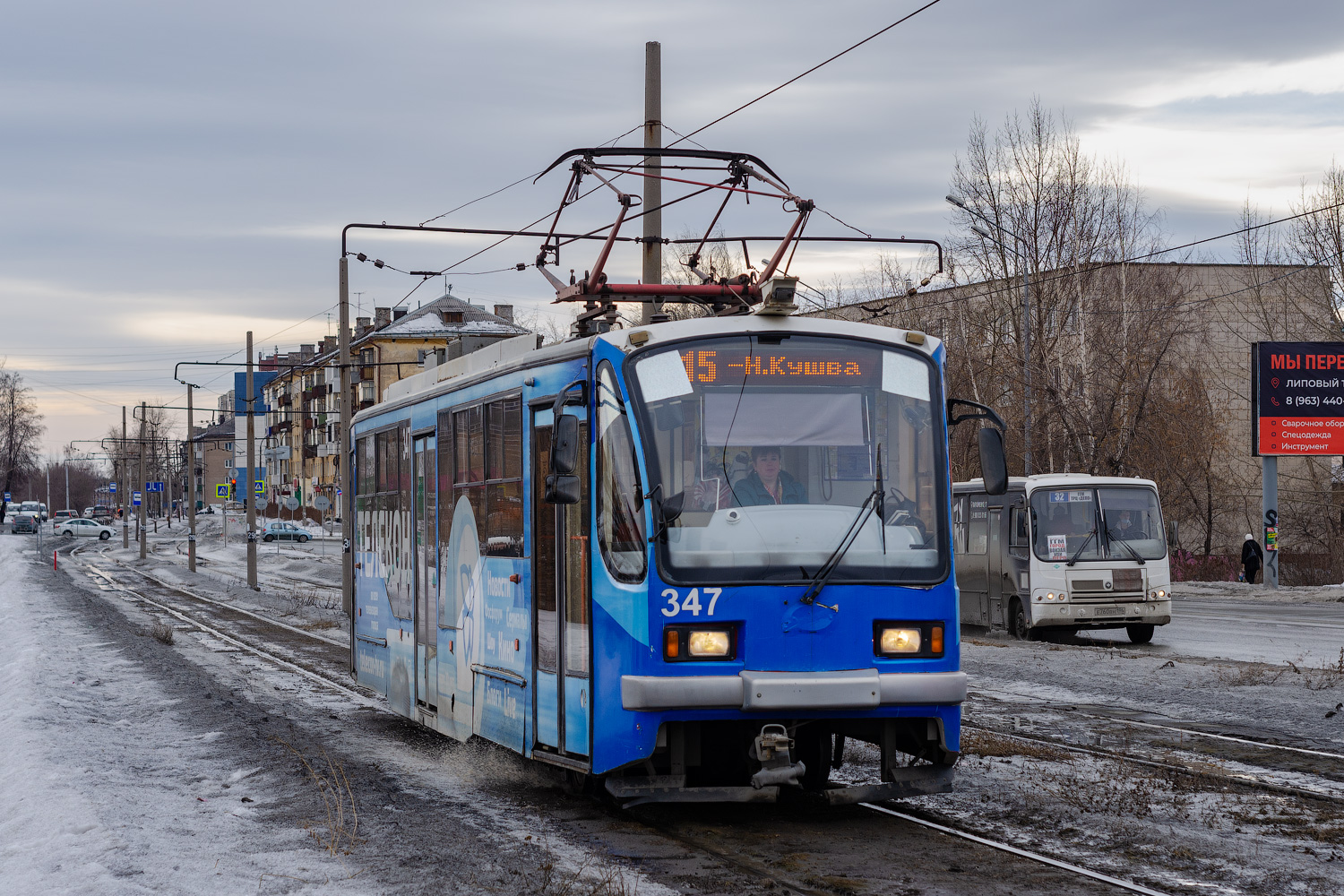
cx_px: 672
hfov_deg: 27.0
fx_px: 2800
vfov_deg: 18.2
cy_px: 448
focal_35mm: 75
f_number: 6.3
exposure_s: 1/400
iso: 100
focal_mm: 50
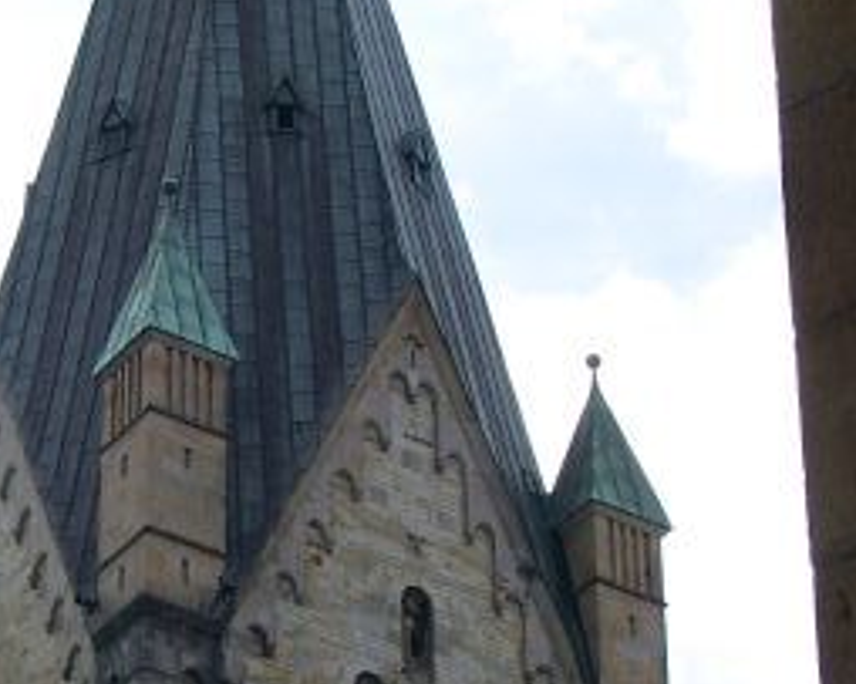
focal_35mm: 175
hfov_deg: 11.0
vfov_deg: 8.8
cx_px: 280
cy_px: 711
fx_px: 4432
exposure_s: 1/512
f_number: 5.6
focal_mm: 11.76
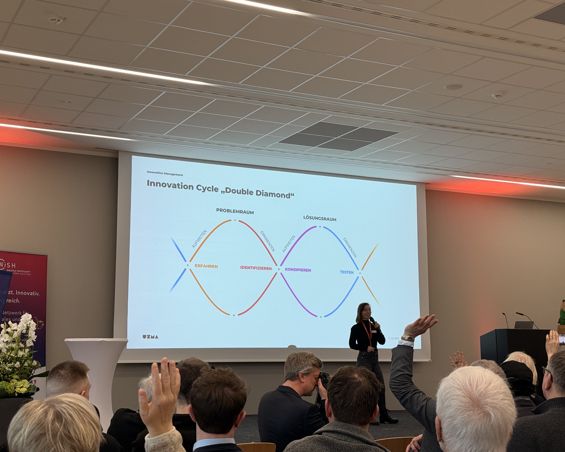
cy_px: 222
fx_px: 853
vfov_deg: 29.7
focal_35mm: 51
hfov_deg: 36.7
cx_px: 273
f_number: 1.78
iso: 50
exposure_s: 1/121
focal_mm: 6.76
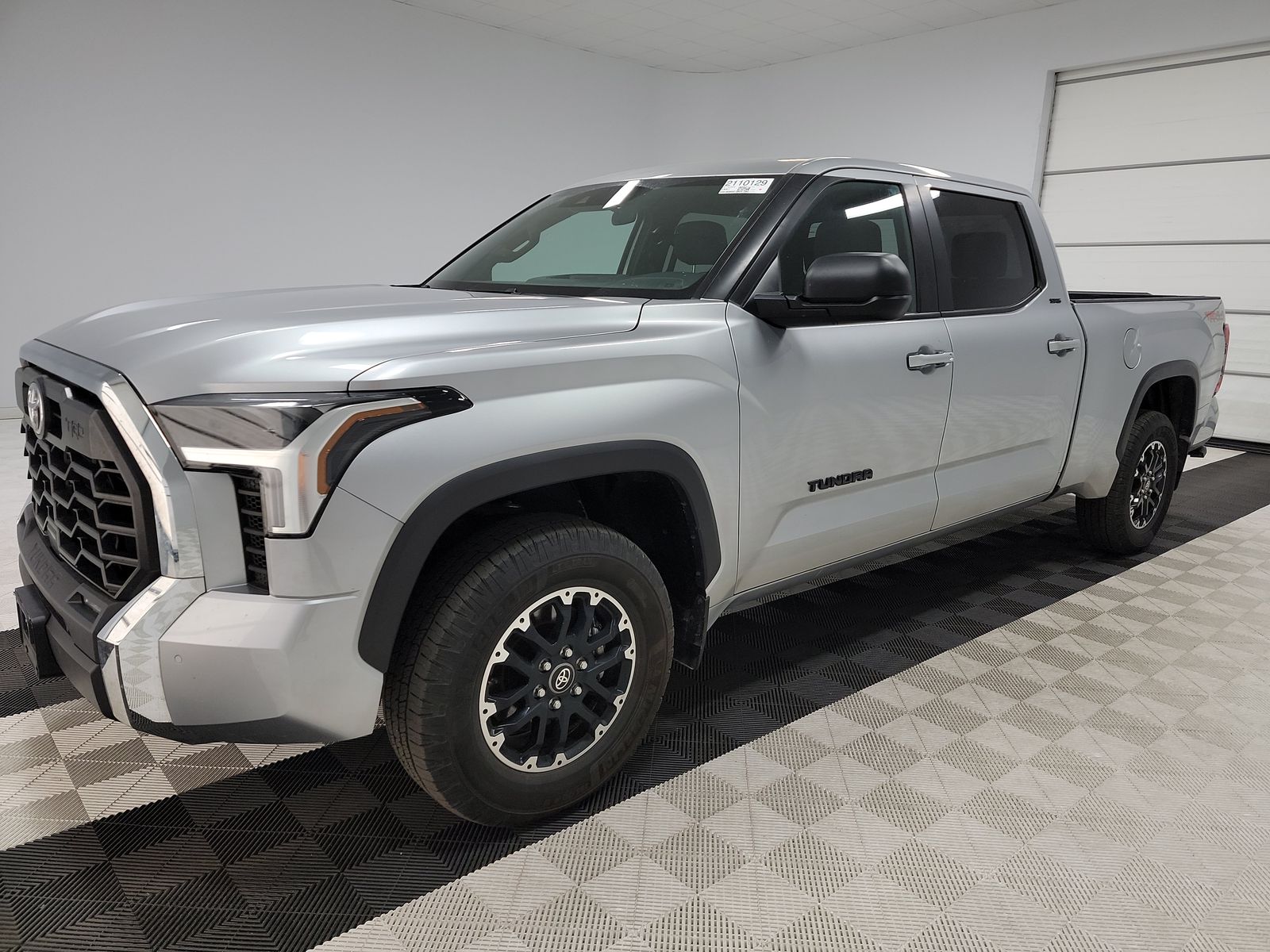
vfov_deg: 56.8
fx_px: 881
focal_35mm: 24
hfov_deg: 71.6
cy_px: 476
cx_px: 635
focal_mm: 6.7
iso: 76
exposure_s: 1/119
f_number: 1.8
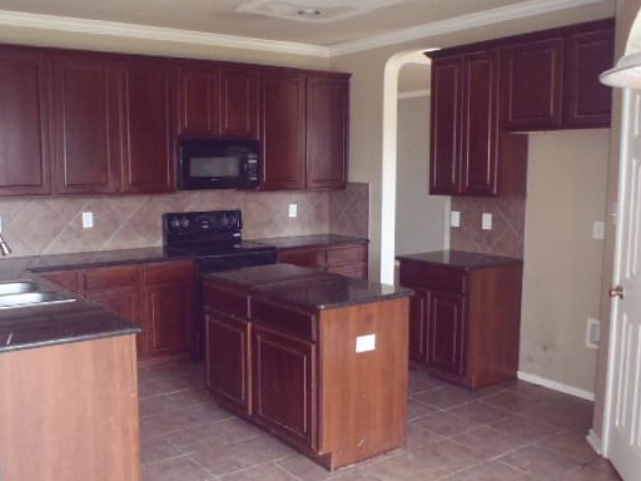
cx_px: 285
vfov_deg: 40.7
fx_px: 648
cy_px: 251
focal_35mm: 35
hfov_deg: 52.5
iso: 400
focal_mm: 5
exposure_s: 1/30
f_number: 3.9
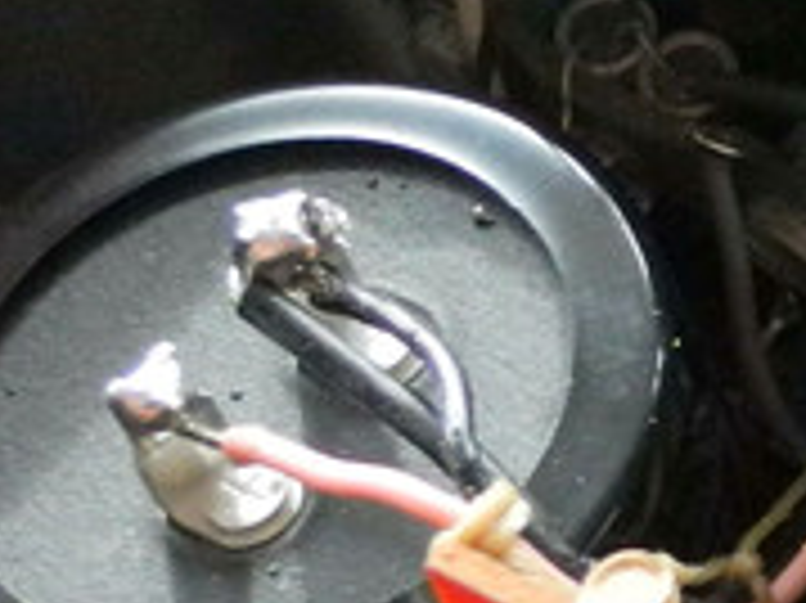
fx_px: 4863
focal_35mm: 209
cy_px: 261
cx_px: 2218
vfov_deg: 7.1
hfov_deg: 8.3
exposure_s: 1/80
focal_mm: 7.4
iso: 400
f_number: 3.2
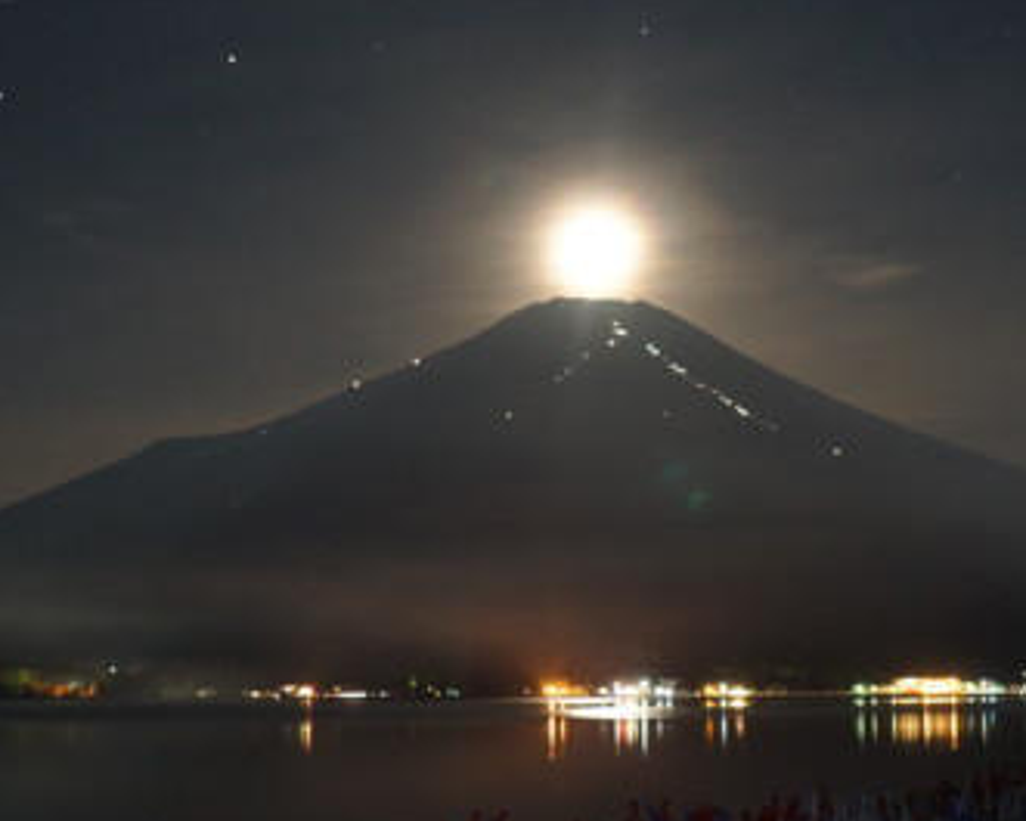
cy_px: 367
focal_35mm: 68
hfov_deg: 27.8
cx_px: 639
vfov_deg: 22.5
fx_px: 2065
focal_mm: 20
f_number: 4
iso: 400
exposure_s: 15
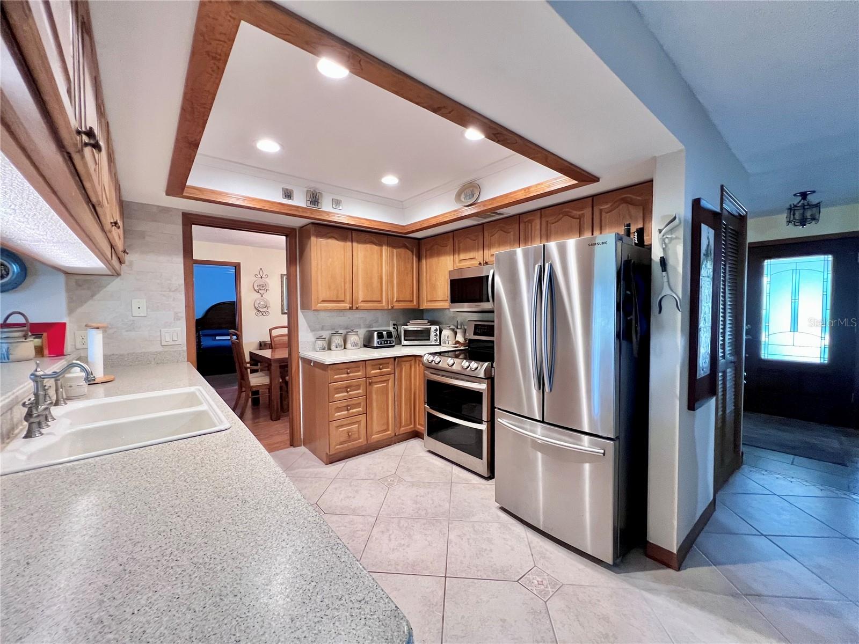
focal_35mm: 13
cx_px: 430
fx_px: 323
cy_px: 322
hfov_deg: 106.2
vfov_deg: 89.9
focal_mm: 1.57
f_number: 1.8
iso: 320
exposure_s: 1/60
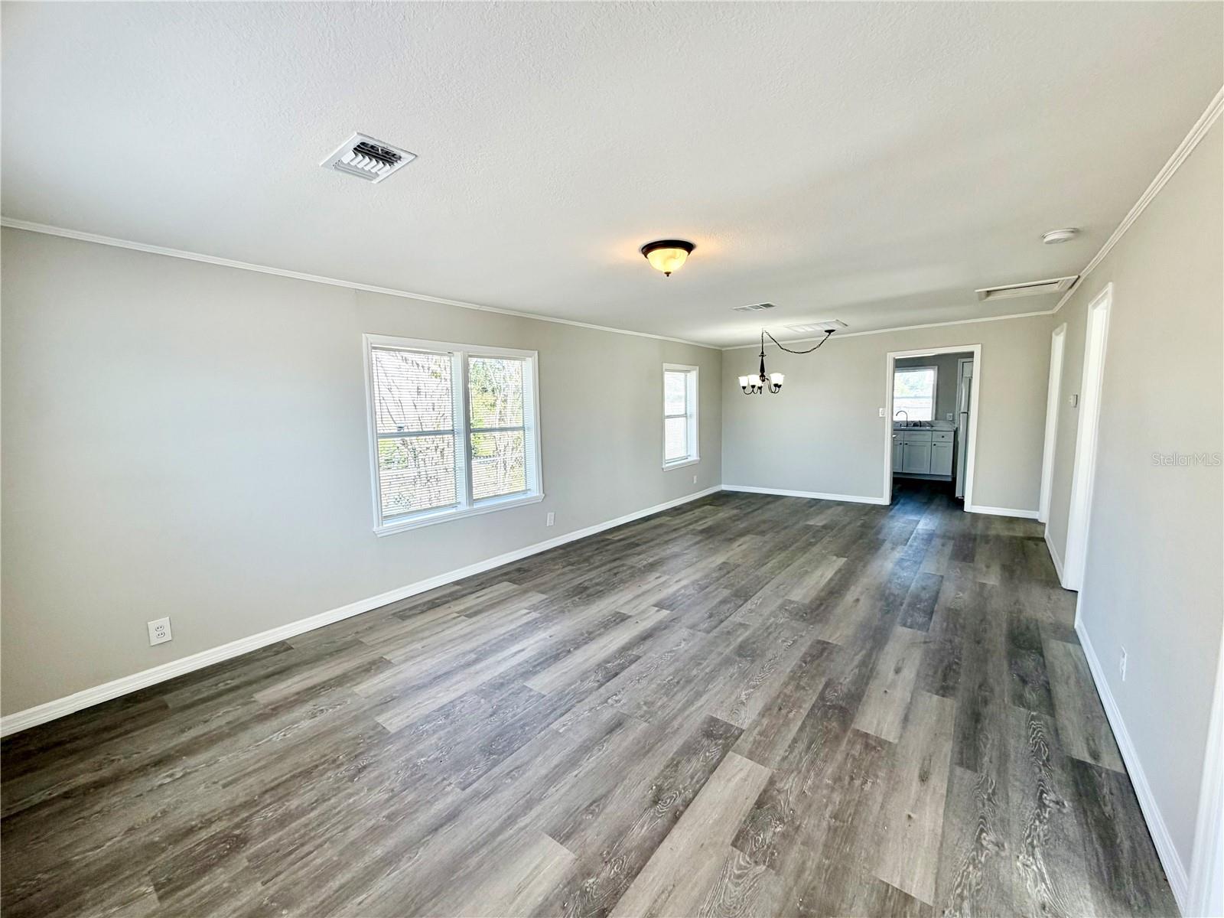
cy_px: 459
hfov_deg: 102.1
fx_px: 495
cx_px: 612
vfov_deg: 85.7
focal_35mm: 14
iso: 80
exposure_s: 1/120
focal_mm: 2.22
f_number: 2.2
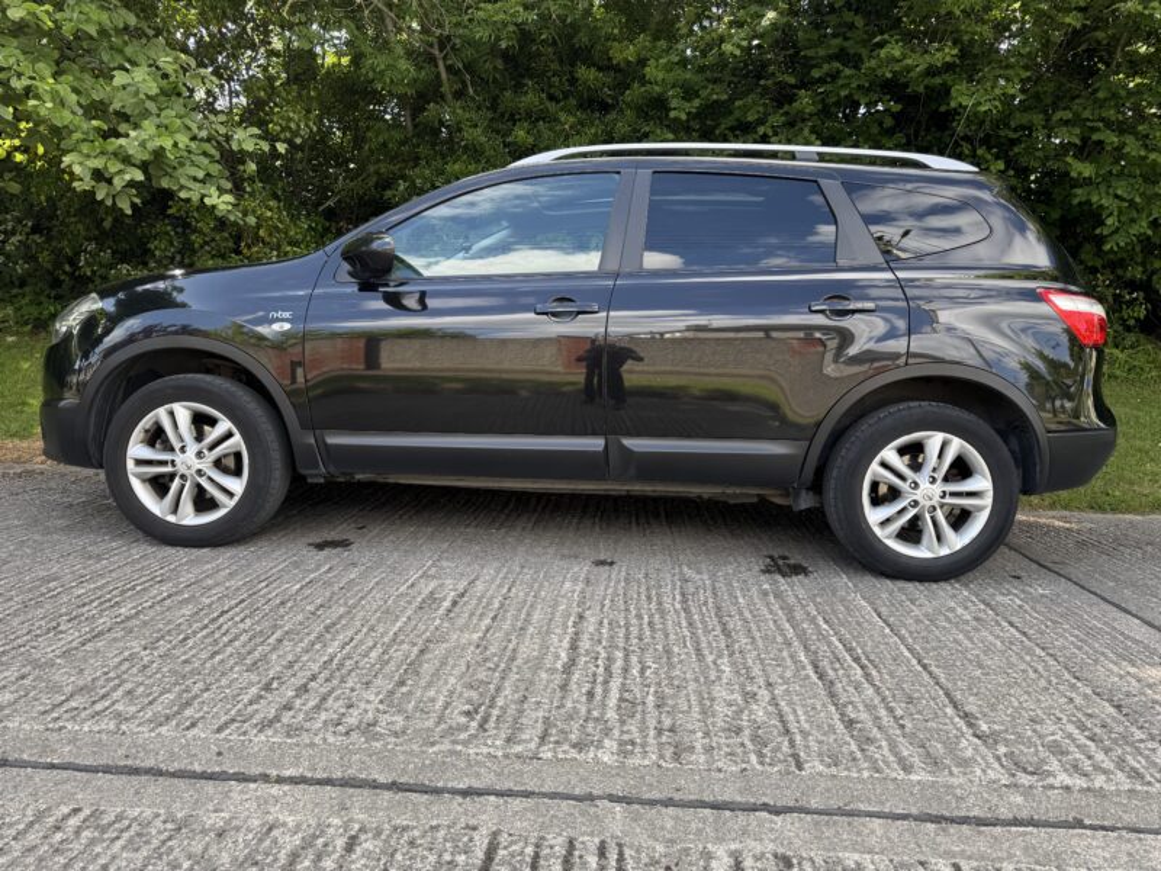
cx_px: 580
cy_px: 436
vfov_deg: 56.8
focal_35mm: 24
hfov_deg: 71.6
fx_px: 805
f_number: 1.78
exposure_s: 1/442
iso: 80
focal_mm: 6.76
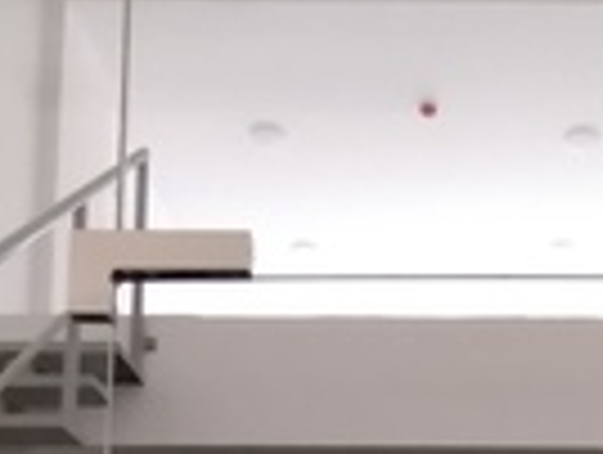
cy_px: 685
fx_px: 890
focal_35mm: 51
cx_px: 475
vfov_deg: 23.0
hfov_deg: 36.3
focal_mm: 1.65
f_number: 2.2
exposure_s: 1/17
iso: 800
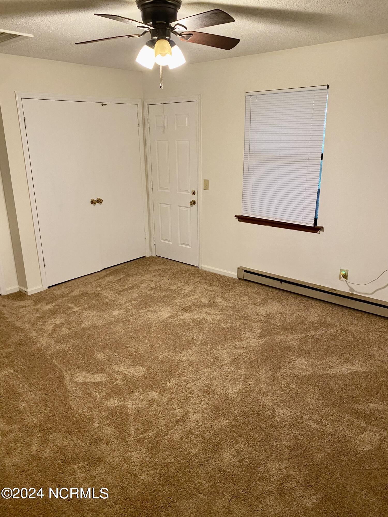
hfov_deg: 53.1
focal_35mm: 26
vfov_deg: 67.3
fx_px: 389
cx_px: 194
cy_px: 258
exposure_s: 1/40
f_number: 1.8
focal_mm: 4.25
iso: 400
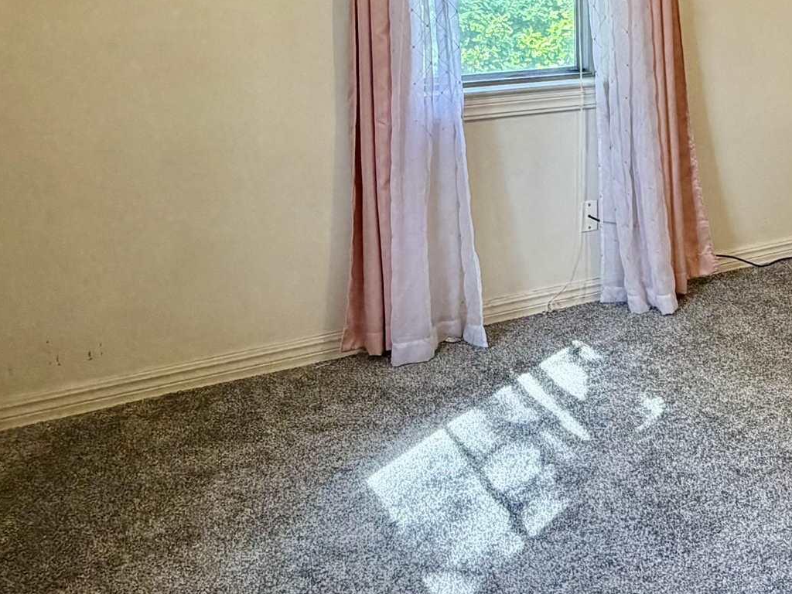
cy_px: 94
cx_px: 665
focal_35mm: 42
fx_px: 961
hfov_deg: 42.2
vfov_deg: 33.1
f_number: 2.2
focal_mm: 2.22
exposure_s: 1/60
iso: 160
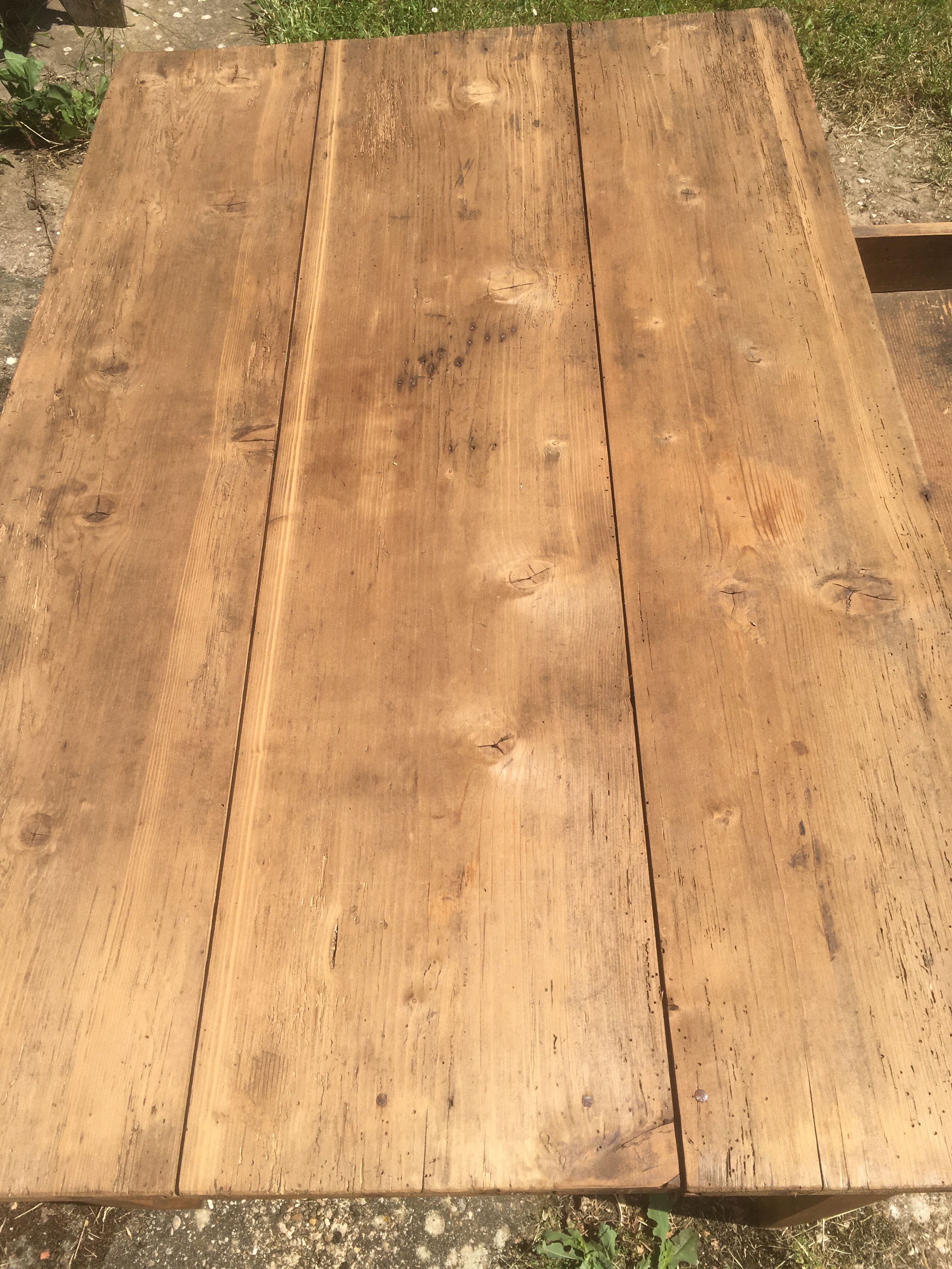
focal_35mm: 29
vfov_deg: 61.7
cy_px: 634
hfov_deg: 48.2
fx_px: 1063
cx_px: 476
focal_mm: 4.15
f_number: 2.2
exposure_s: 1/1832
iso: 25
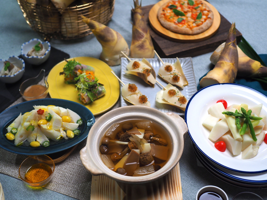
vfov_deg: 29.1
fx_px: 386
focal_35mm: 50
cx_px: 134
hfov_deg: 38.2
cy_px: 100
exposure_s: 1/125
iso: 200
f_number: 2.2
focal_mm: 25
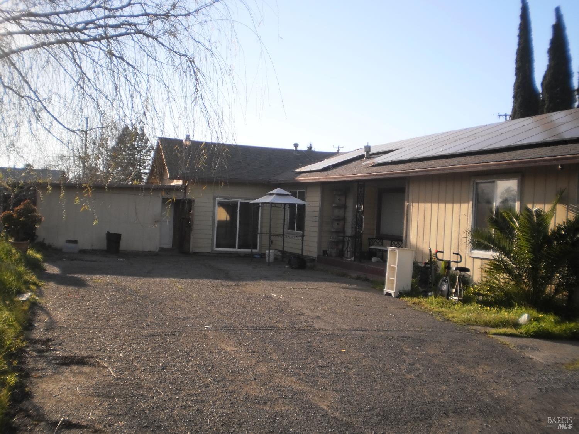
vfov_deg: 34.3
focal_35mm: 42
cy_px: 217
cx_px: 290
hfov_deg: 44.8
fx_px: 703
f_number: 3.5
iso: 100
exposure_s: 1/640
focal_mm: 7.4
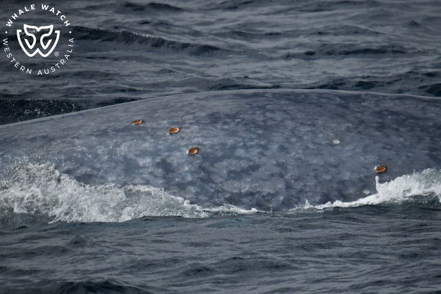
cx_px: 220
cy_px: 147
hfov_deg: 3.4
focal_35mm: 600
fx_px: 7348
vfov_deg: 2.3
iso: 800
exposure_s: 1/8000
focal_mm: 600
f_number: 6.3
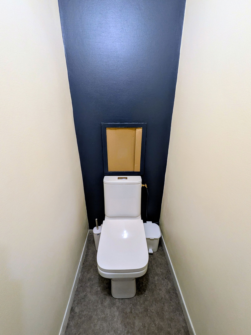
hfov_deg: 85.7
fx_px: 135
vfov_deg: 102.1
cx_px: 126
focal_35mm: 14
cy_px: 168
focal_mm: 1.83
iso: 155
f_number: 2.2
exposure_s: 1/25
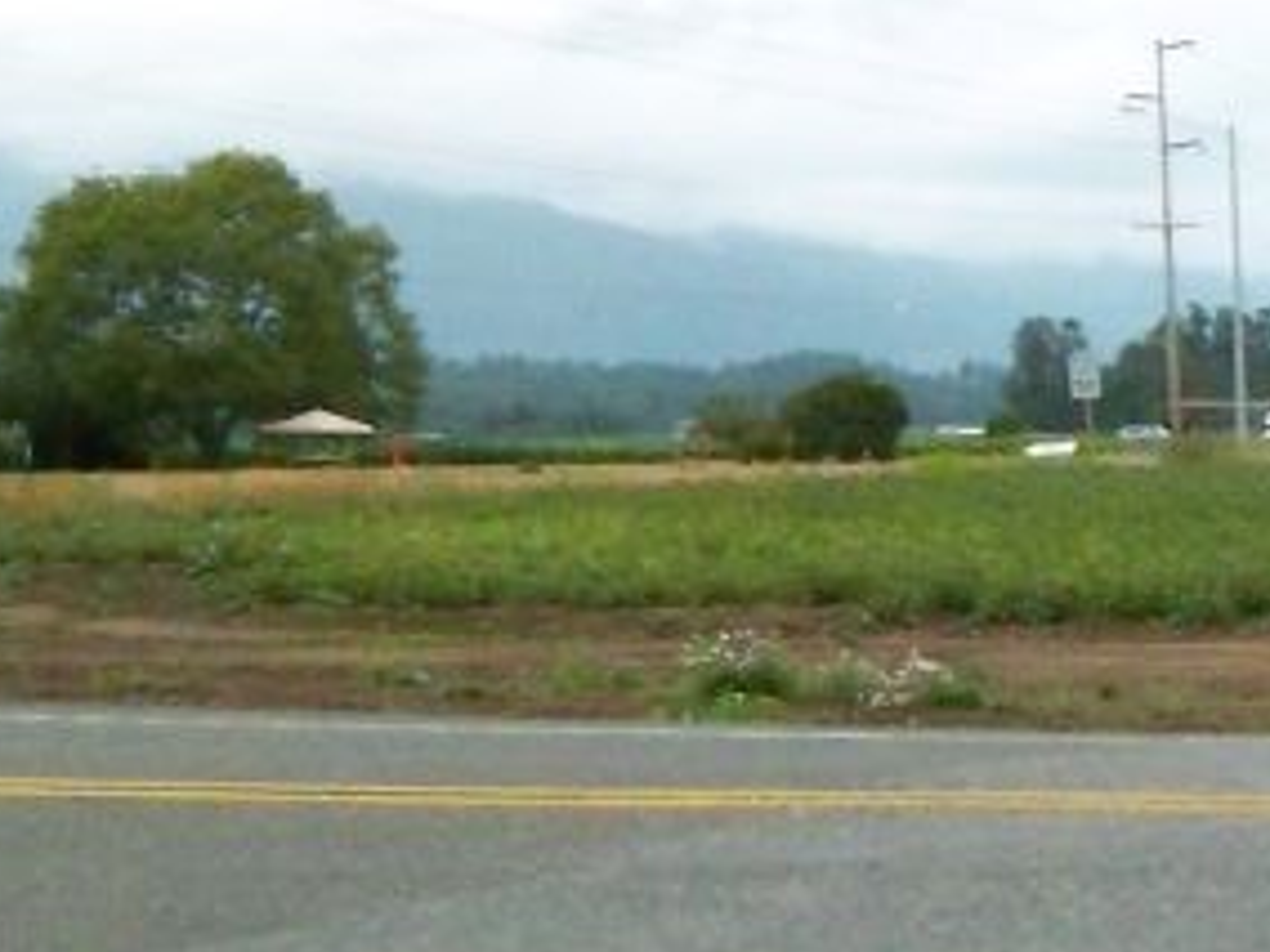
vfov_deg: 17.8
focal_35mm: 83
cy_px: 492
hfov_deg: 18.8
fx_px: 3045
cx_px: 2218
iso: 400
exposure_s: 1/640
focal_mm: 3.8
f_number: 5.6
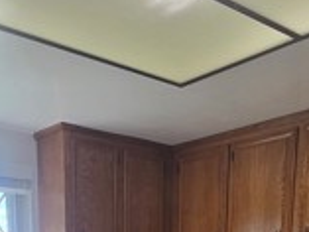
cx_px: 140
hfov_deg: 36.1
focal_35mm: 53
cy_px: 381
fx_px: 473
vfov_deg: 21.4
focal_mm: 2.2
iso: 64
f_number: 2.2
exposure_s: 1/120
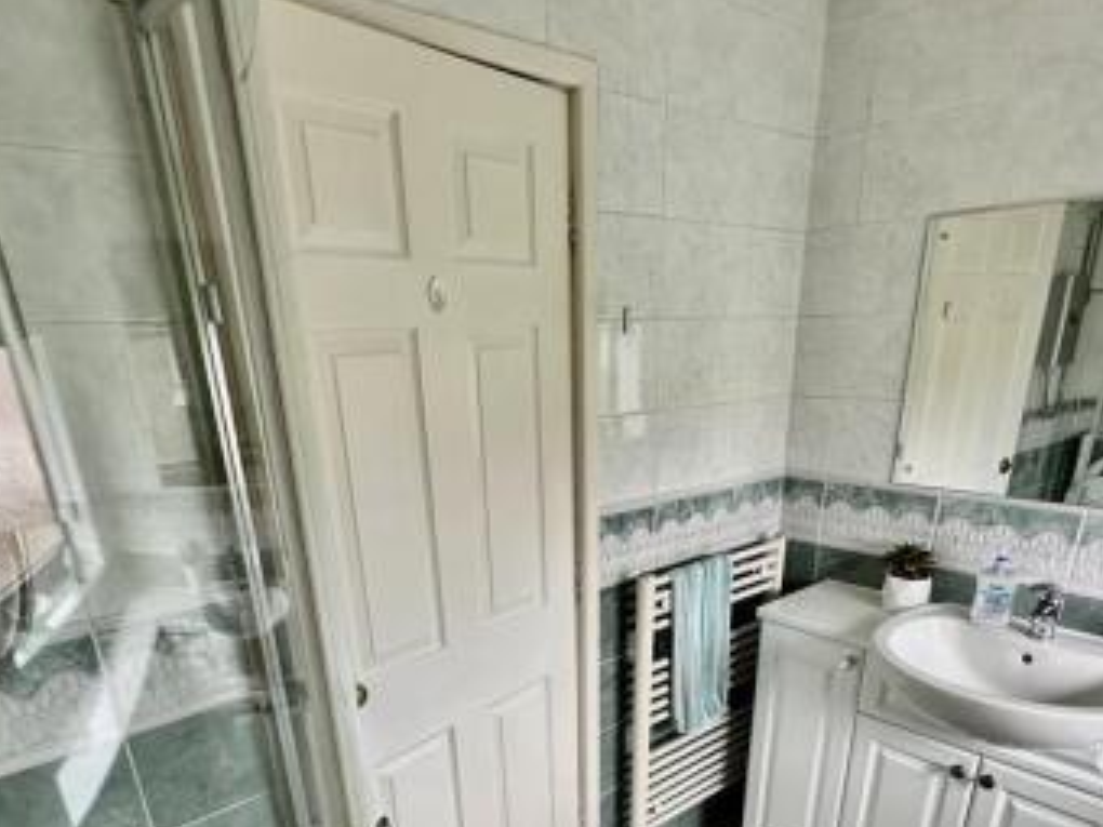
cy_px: 673
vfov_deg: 52.7
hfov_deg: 71.6
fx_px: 765
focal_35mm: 24
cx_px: 556
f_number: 2.2
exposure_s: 1/99
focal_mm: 2.22
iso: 125
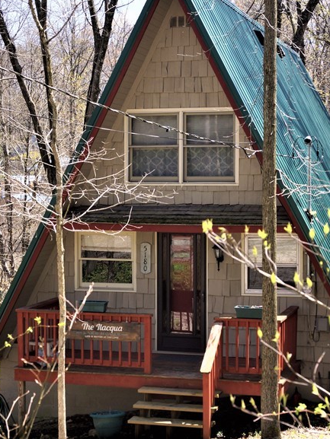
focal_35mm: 76
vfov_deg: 25.7
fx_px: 966
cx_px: 159
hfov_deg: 19.4
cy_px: 228
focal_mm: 28
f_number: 7.1
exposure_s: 1/160
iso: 100
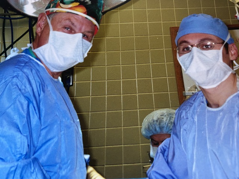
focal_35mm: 26
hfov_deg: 67.3
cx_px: 120
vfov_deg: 53.1
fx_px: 180
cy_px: 90
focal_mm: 4.25
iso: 125
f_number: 1.8
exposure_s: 1/53
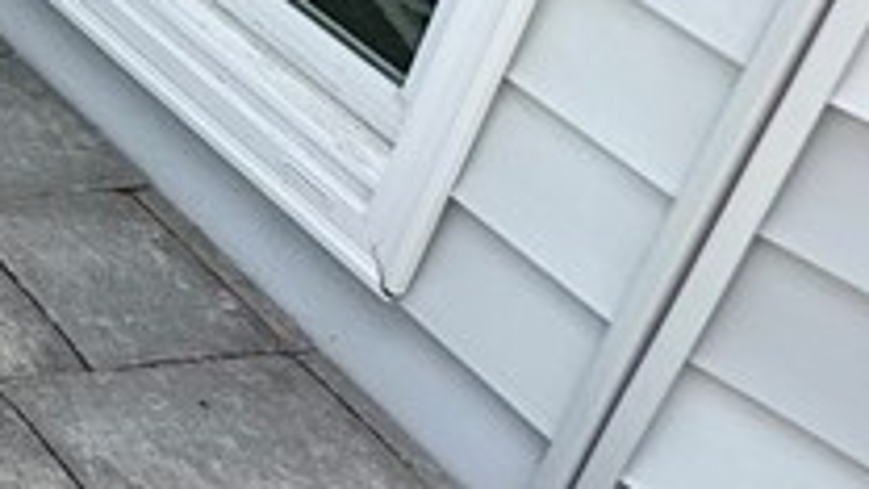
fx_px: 1728
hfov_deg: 16.4
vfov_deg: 13.2
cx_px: -1086
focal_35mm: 75
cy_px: -573
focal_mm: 2.22
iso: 40
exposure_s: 1/861
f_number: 2.2
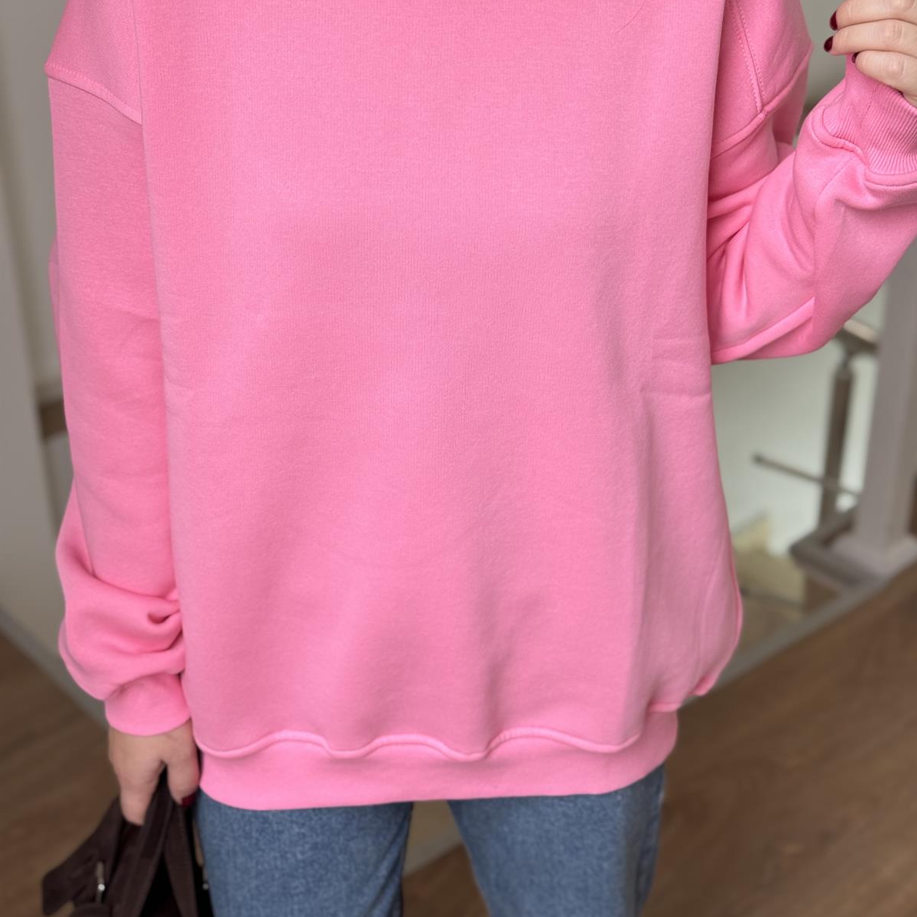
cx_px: 460
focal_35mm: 57
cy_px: 353
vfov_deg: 29.9
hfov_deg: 30.0
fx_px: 1708
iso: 100
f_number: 1.78
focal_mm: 6.76
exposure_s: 1/50
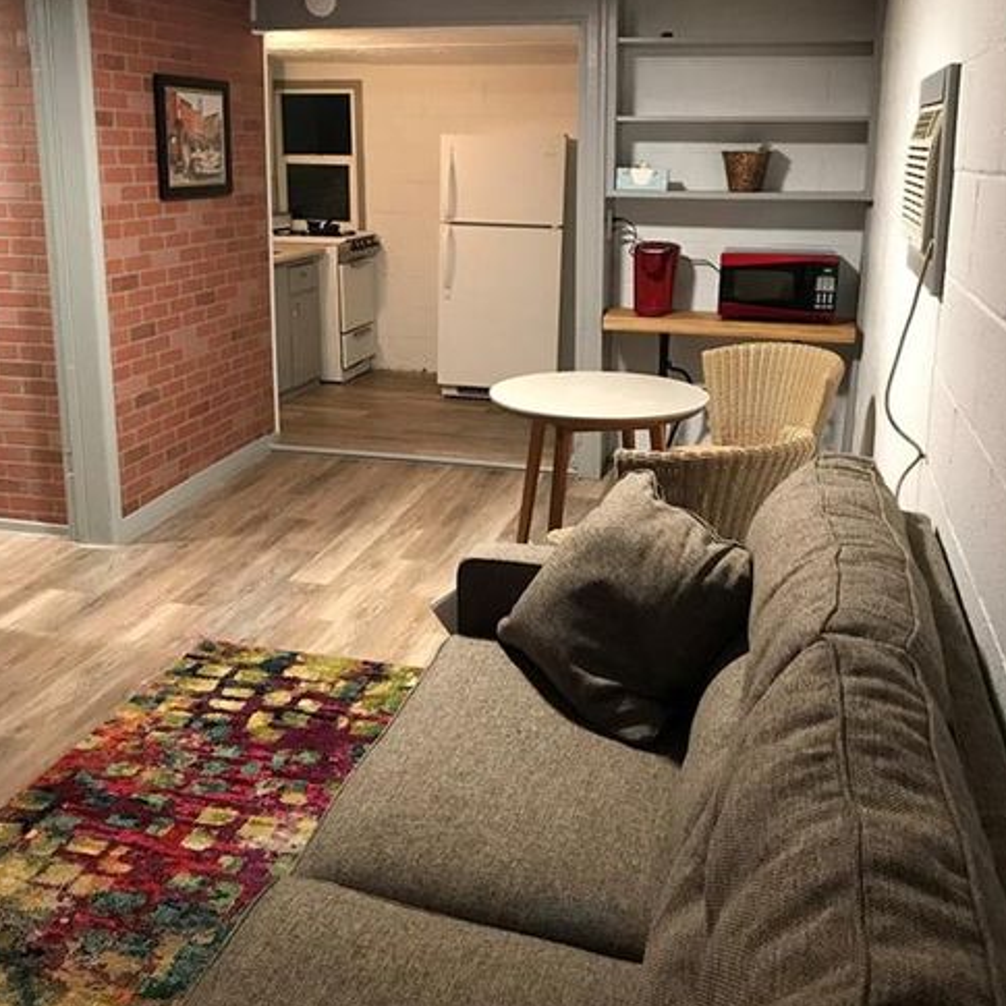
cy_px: 414
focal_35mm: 34
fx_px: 1118
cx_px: 494
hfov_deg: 48.4
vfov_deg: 48.2
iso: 100
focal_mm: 3.99
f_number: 1.8
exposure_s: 1/12
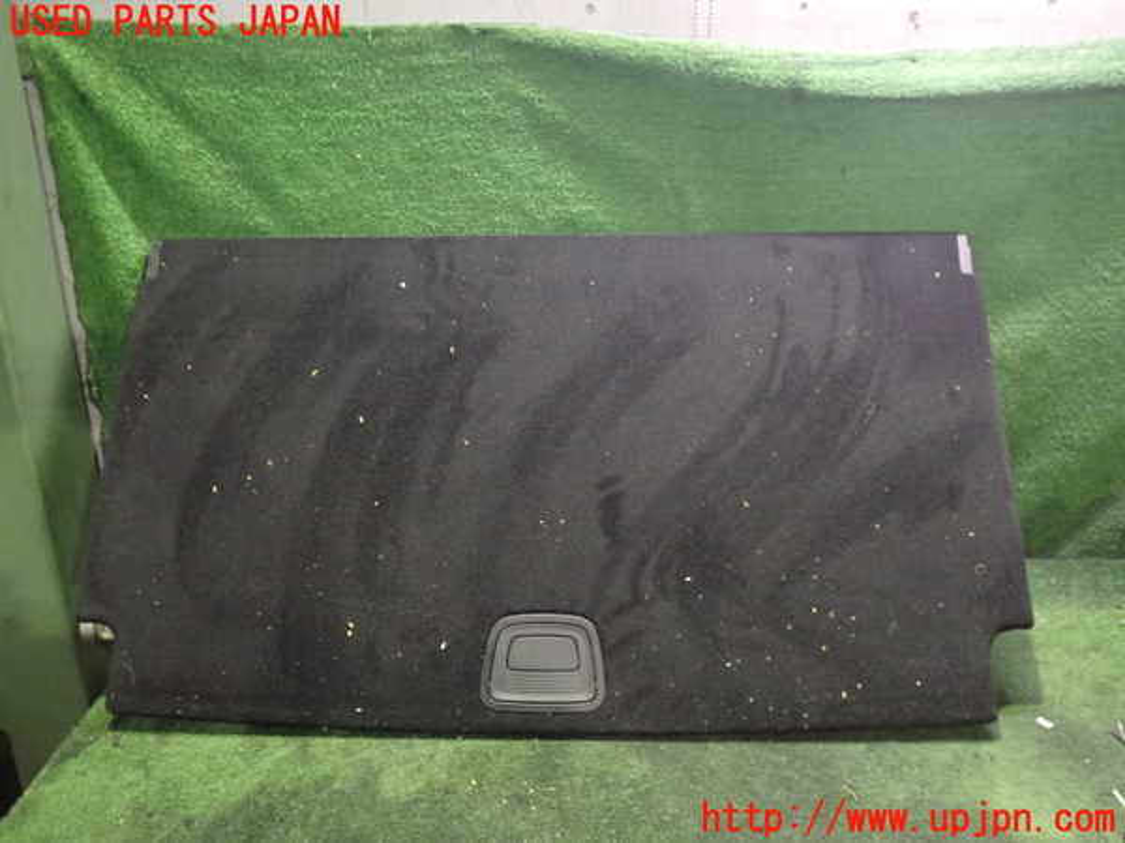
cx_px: 562
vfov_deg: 46.8
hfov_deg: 60.0
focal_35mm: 30
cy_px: 422
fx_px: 975
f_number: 2.3
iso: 800
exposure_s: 1/15
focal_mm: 5.4
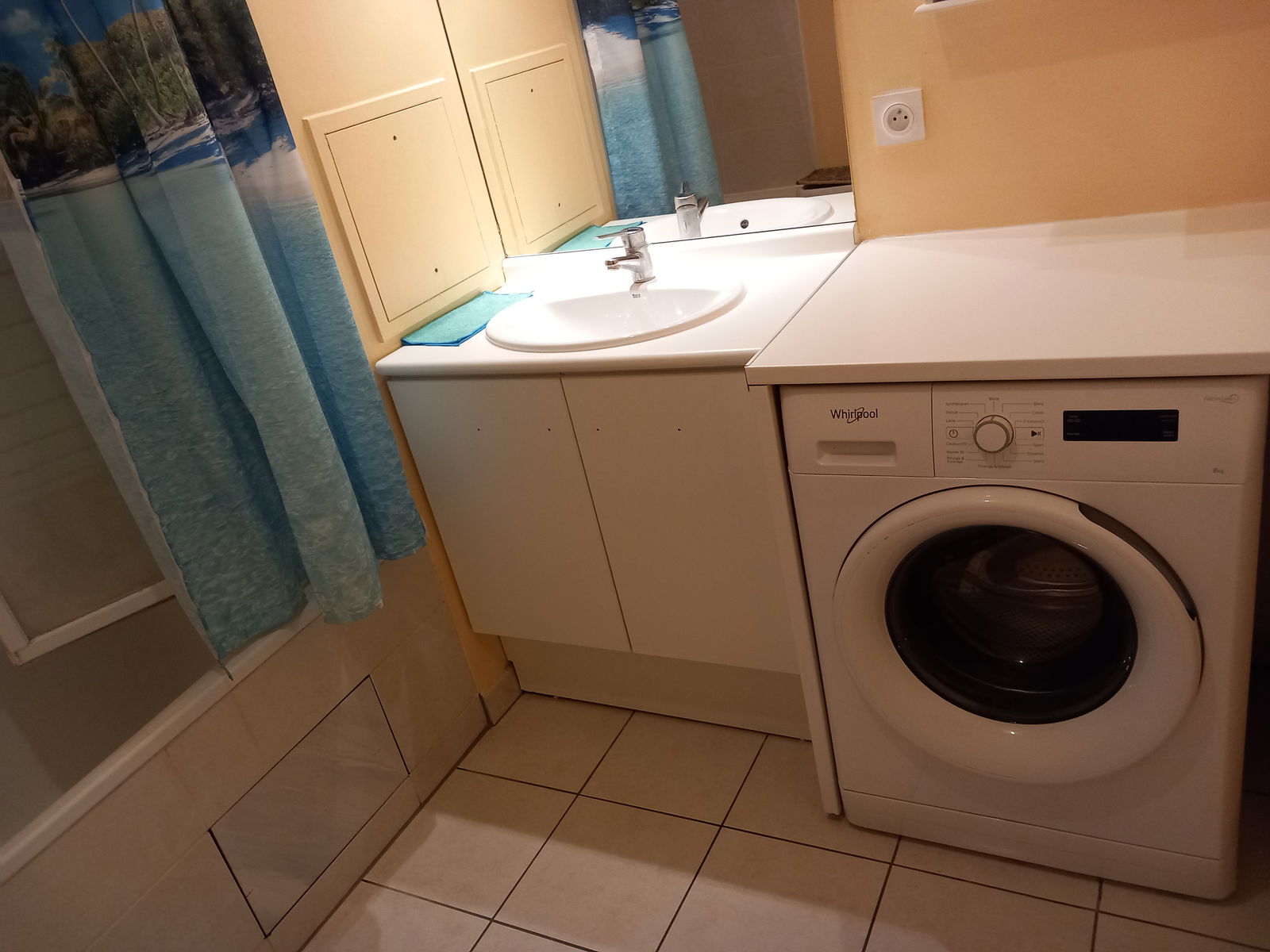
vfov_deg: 51.4
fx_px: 991
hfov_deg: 65.3
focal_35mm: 27
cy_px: 476
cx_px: 635
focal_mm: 4
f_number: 1.8
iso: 250
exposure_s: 1/33.3
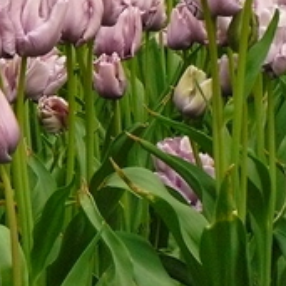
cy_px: 73
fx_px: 2580
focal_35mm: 276
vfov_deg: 6.3
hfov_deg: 6.3
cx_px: -17
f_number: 5
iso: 400
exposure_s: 1/250
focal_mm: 16.2
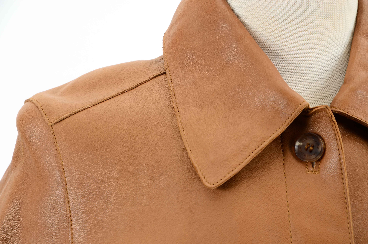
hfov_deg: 13.1
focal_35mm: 158
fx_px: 1607
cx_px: 184
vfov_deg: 8.7
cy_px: 122
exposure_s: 1/60
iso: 160
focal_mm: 105
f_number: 8
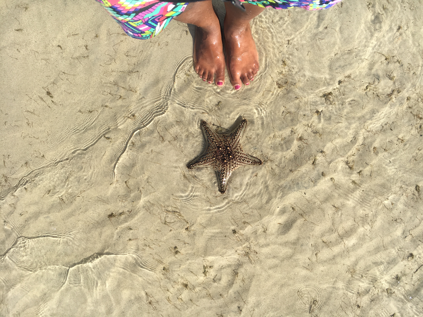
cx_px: 212
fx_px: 354
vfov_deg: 48.2
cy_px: 158
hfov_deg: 61.7
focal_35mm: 29
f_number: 2.2
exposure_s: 1/1479
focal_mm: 4.15
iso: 25
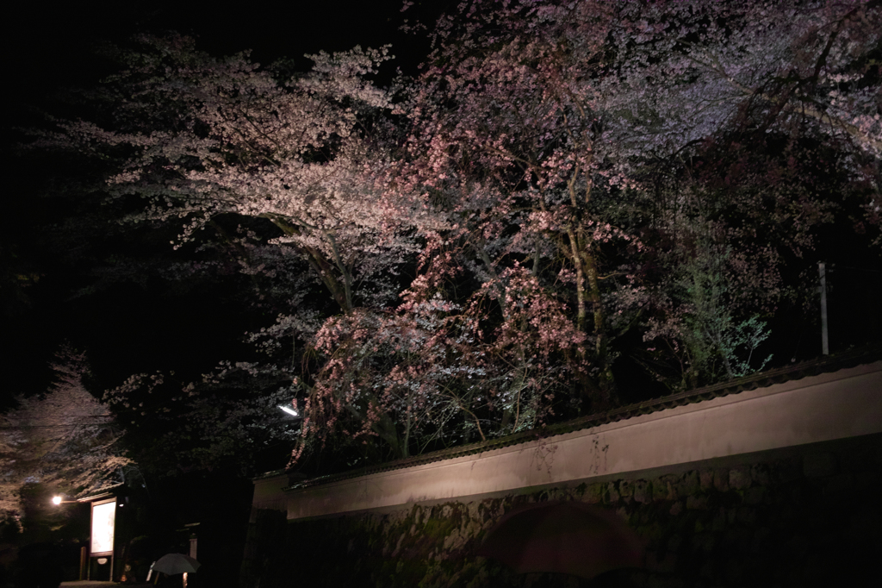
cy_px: 294
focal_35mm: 41
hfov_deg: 47.4
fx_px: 1004
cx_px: 441
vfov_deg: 32.6
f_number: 2.8
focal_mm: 24.2
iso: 400
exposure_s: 1/13
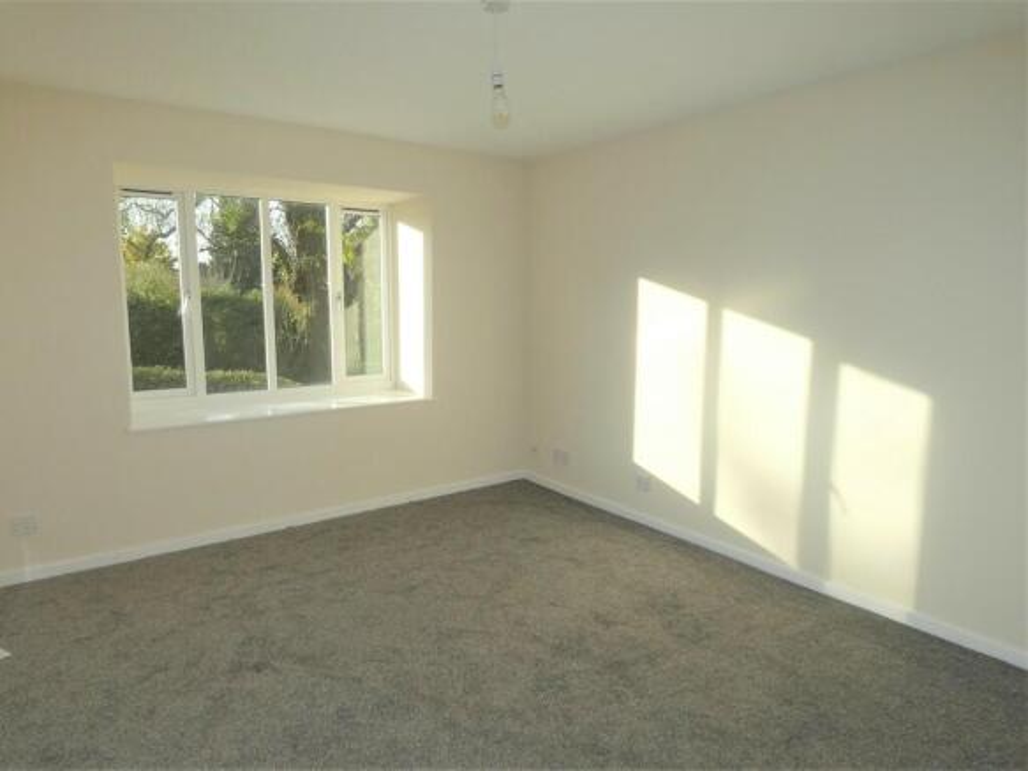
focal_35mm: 20
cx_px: 514
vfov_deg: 66.0
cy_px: 386
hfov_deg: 81.8
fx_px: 594
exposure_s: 1/500
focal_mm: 3.6
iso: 80
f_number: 2.8
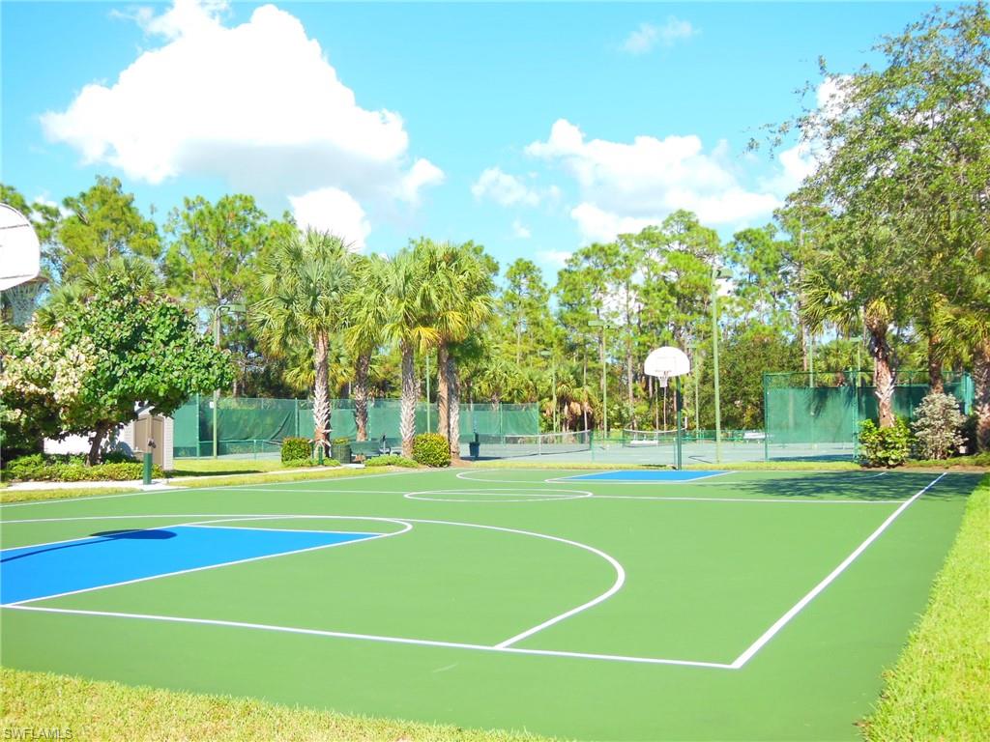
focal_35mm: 39
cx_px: 495
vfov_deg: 36.8
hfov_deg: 47.9
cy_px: 371
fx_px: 1115
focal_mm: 6.9
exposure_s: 1/400
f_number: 4.1
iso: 125
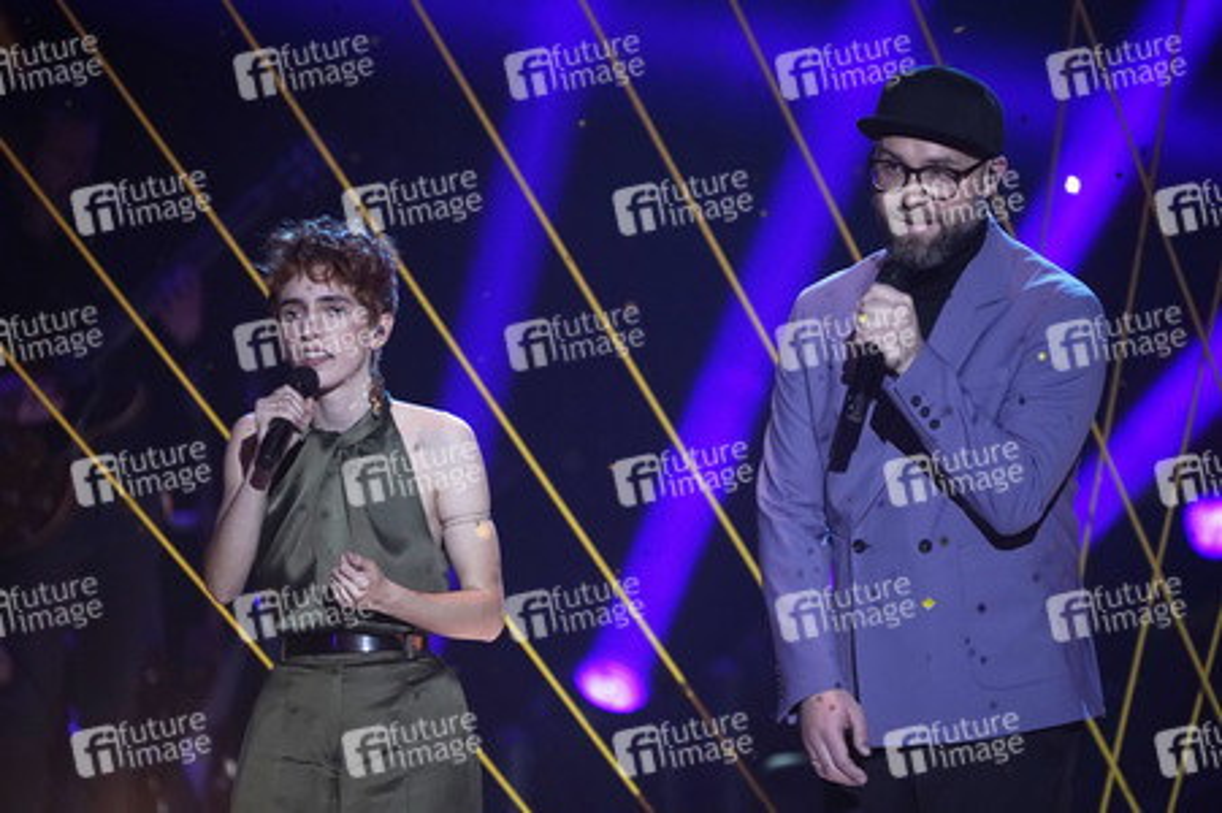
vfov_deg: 2.5
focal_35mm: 547
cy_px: 406
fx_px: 18554
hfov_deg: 3.8
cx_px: 611
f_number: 6.3
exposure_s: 1/160
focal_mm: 547
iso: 4000
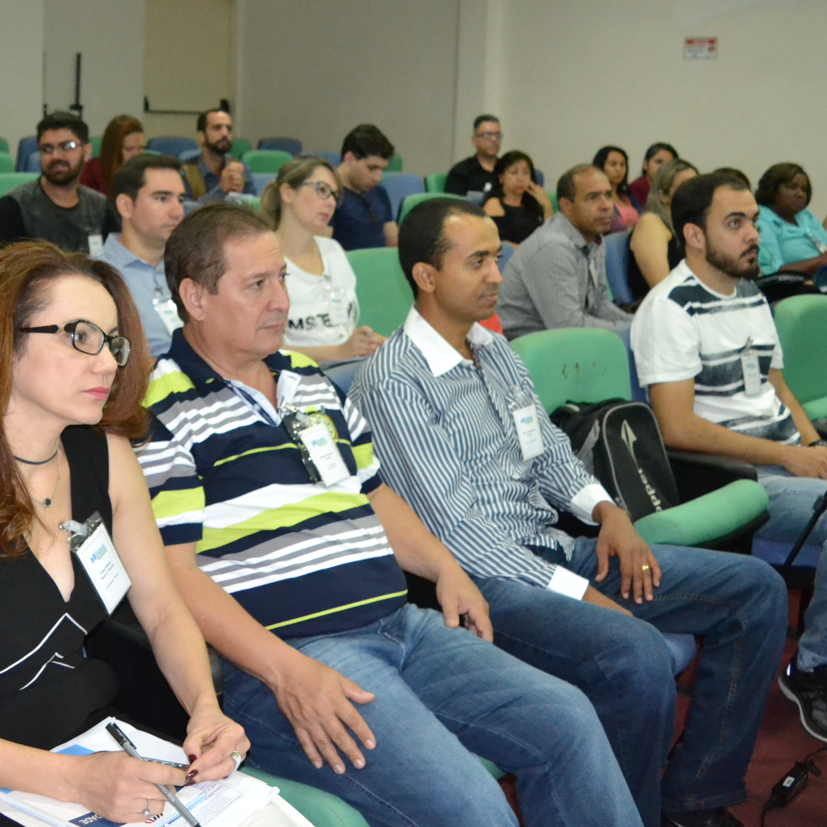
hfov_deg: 37.4
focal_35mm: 44
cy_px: 328
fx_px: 1189
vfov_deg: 38.2
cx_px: 205
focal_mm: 18
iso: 3200
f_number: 3.5
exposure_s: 1/60
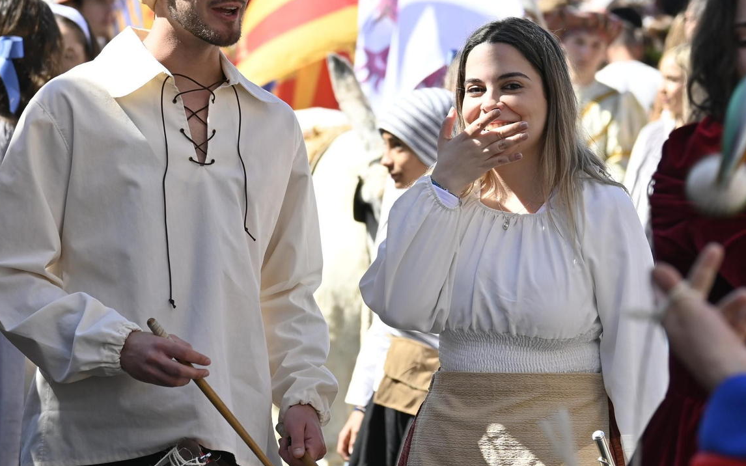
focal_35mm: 256
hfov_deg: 8.2
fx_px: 5204
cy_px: 184
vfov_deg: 5.1
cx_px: 428
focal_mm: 120
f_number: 5.6
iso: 200
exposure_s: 1/500
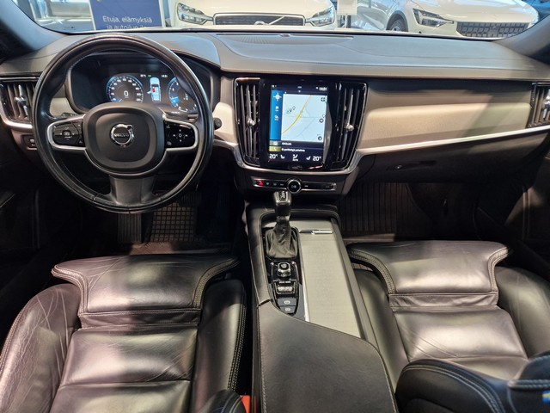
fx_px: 365
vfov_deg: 58.9
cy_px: 206
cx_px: 275
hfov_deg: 73.9
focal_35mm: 23
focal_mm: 5.4
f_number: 1.8
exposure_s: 1/100
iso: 250
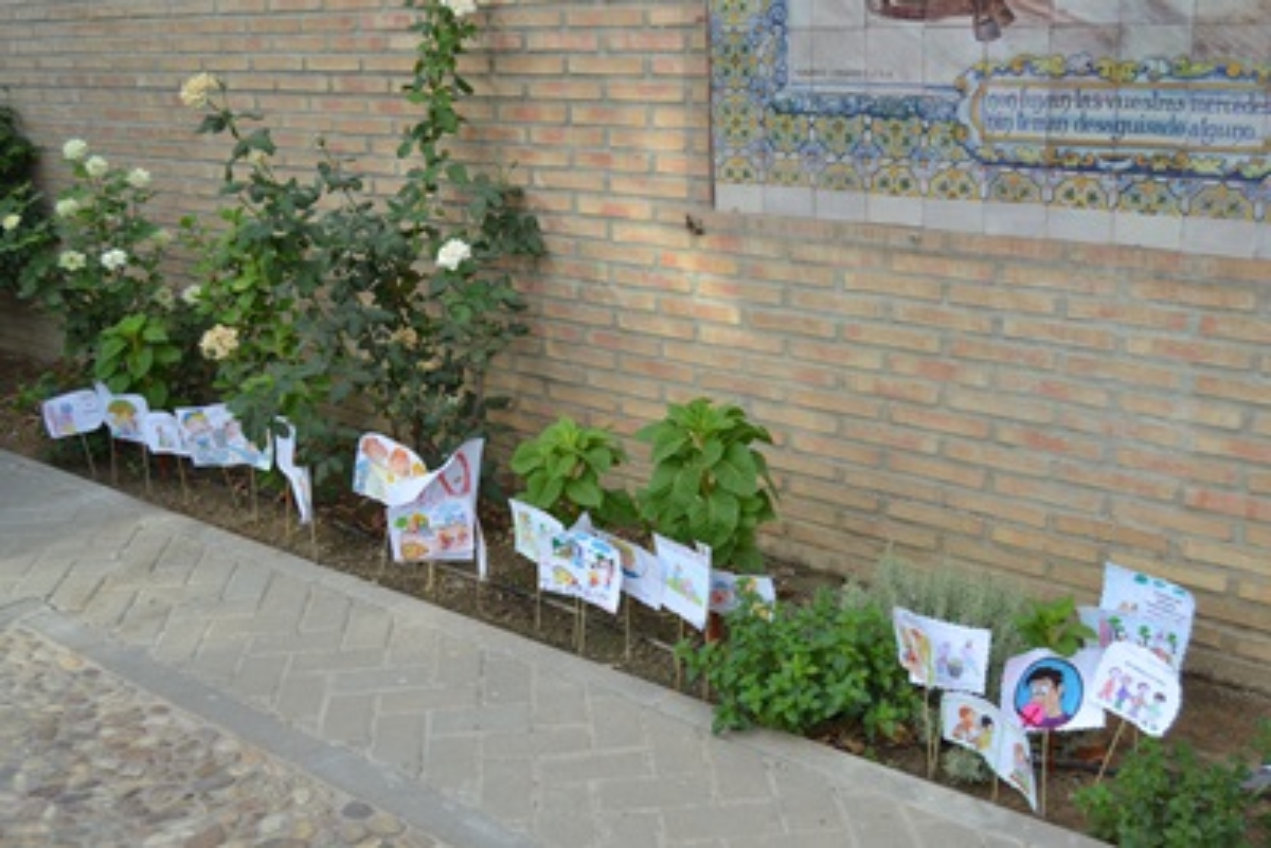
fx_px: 1377
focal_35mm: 39
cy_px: 424
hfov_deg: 49.5
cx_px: 636
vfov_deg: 34.2
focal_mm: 26
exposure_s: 1/160
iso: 100
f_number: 6.3
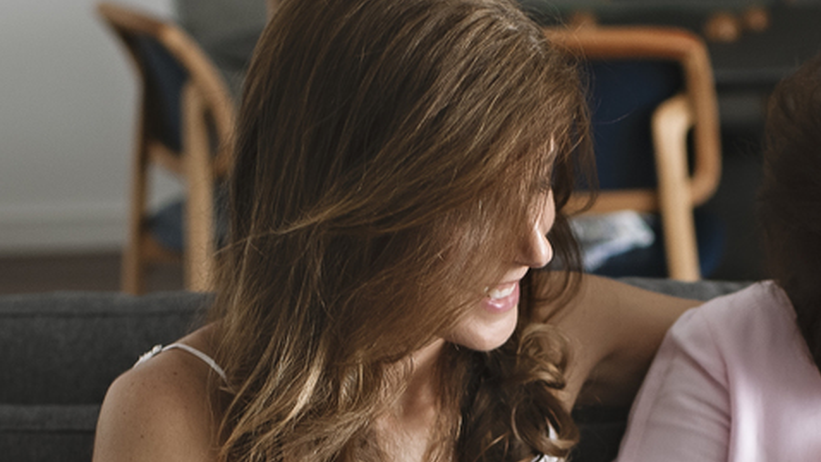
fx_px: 2003
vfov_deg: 12.9
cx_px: 642
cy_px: 526
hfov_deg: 22.9
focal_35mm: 92
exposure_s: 1/125
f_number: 2.5
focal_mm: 35
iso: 640
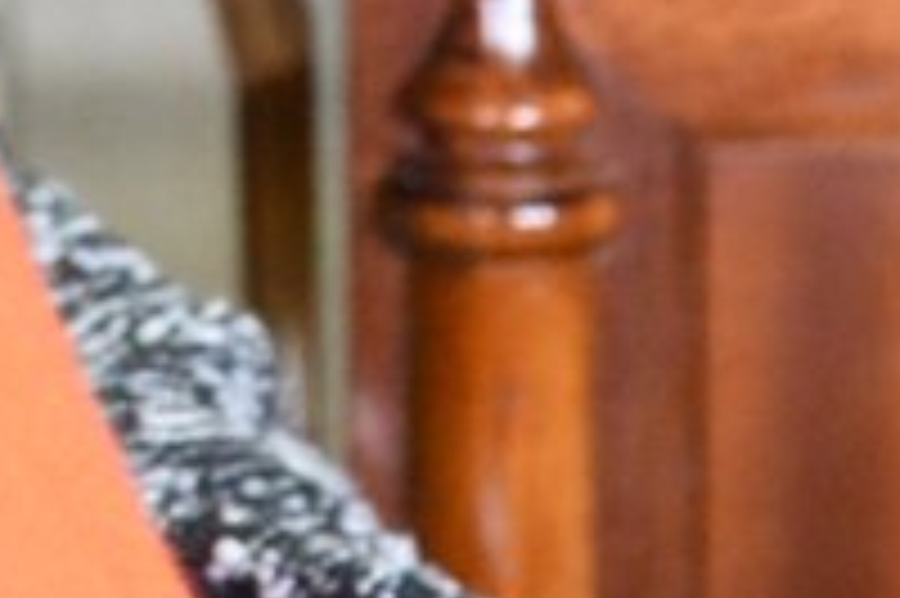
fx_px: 15387
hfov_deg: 3.3
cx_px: -918
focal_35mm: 616
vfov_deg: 2.2
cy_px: -722
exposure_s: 1/160
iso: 12800
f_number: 6.3
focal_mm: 120
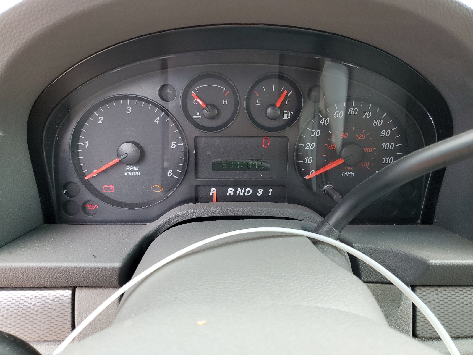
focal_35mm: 26
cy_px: 178
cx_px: 236
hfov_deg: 67.3
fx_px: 355
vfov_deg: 53.1
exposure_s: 1/120
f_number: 1.5
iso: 72
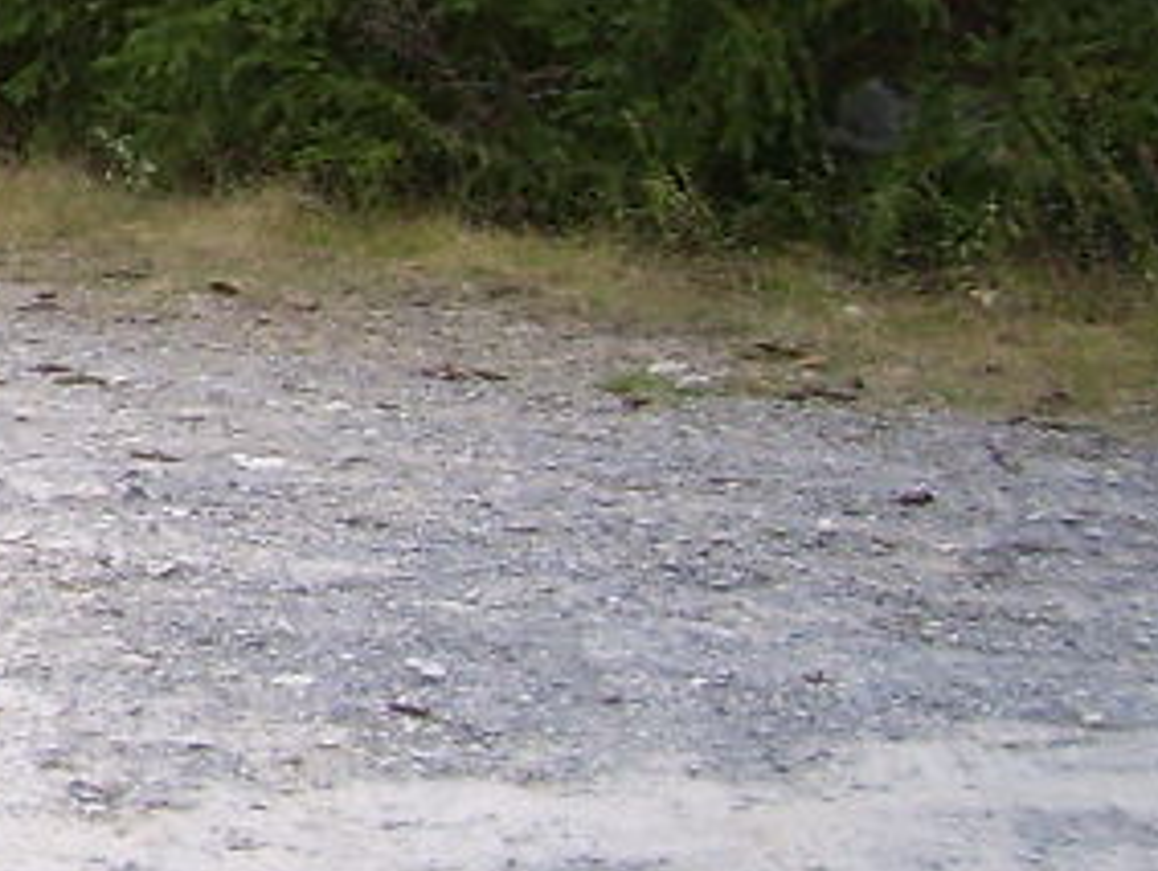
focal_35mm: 144
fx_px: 4823
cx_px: -1207
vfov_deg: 10.1
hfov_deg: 12.1
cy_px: -290
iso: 80
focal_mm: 5.6
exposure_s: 1/180
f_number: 2.7
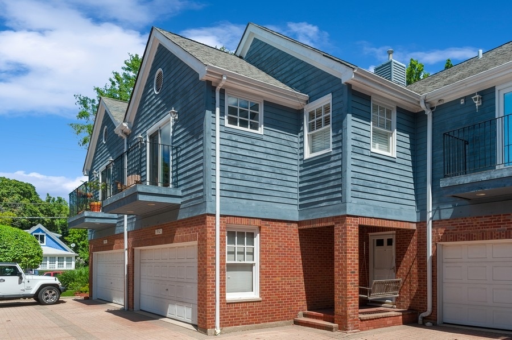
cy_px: 170
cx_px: 256
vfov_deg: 47.8
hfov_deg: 67.4
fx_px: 384
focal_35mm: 27
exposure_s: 1/250
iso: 200
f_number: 8
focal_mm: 27
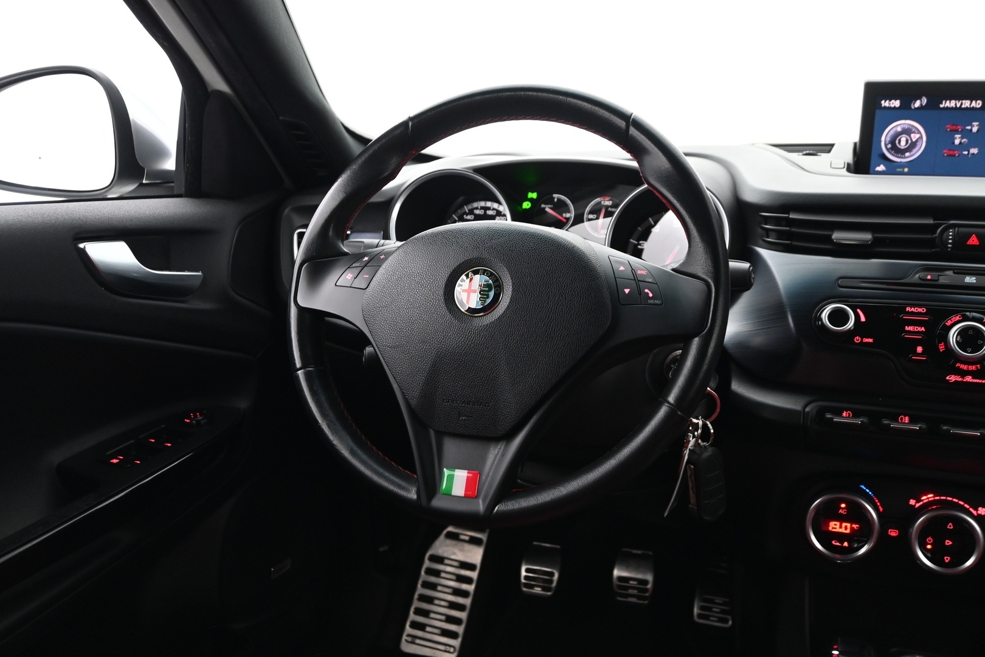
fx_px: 903
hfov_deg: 57.2
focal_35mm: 33
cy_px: 328
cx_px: 492
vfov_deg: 40.0
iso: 1600
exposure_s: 1/10
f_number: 4
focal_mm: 22
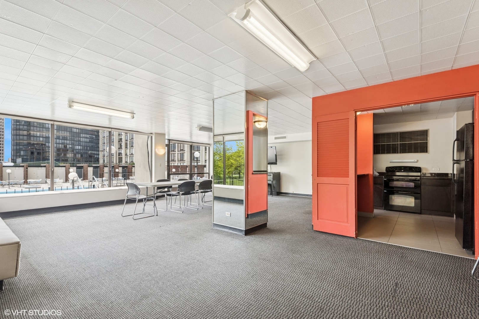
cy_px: 160
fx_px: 213
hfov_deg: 96.7
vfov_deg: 73.8
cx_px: 240
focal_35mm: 16
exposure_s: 1/100
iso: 400
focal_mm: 16
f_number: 8
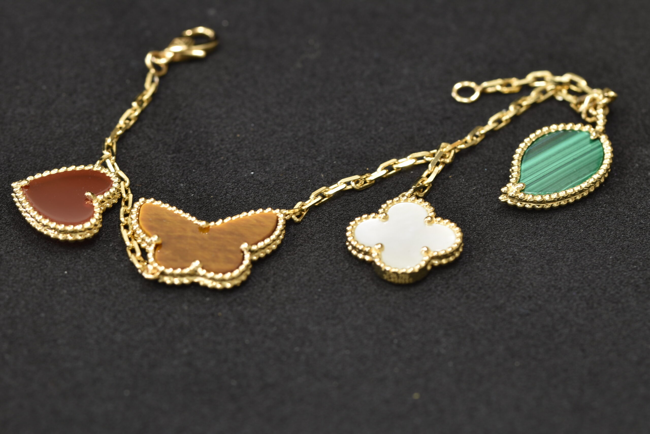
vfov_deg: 10.2
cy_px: 217
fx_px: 2439
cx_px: 325
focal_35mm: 135
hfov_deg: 15.2
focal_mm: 90
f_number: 10
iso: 100
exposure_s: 1/2.5
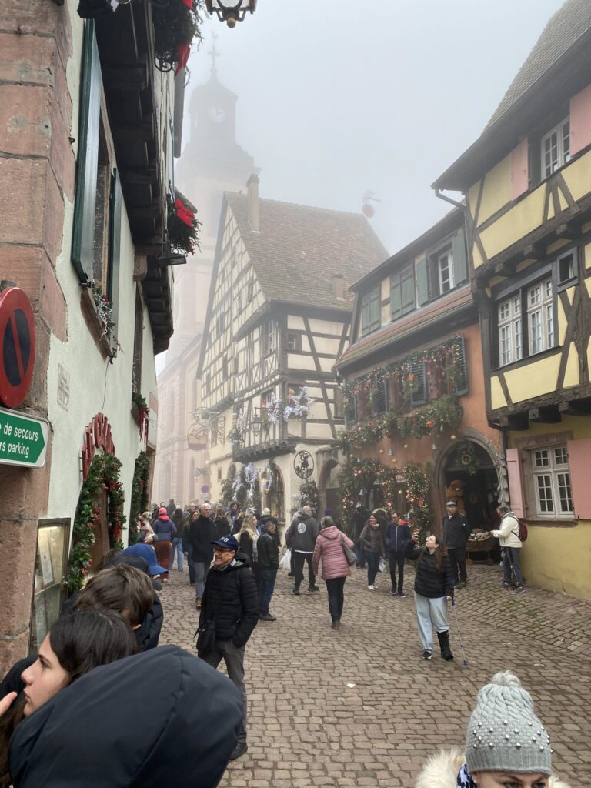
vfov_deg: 67.3
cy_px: 394
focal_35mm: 26
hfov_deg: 53.1
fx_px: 592
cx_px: 296
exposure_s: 1/182
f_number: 1.8
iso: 32
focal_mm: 4.25
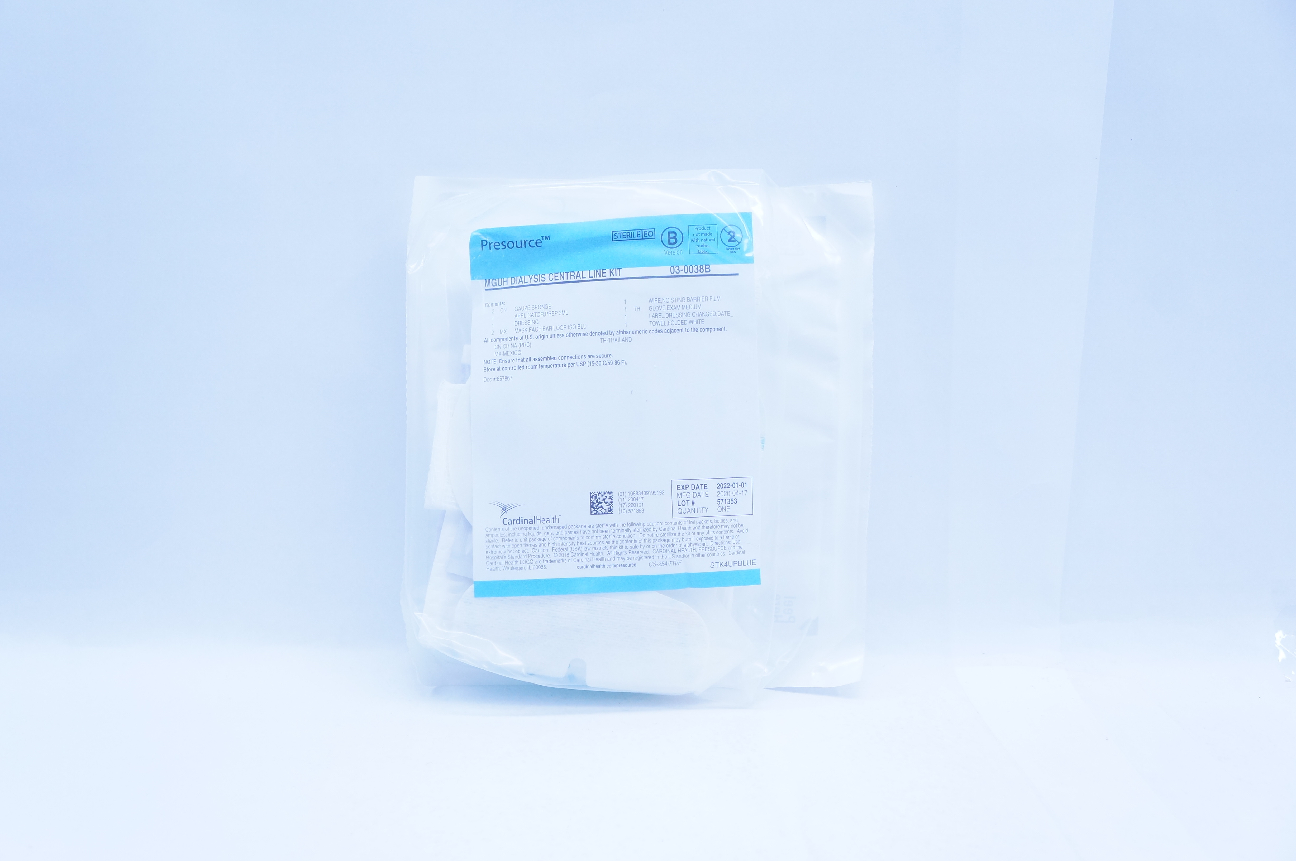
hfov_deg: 49.6
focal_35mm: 39
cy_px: 430
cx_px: 648
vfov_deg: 34.1
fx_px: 1402
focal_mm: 26
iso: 800
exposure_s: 1/200
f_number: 4.5
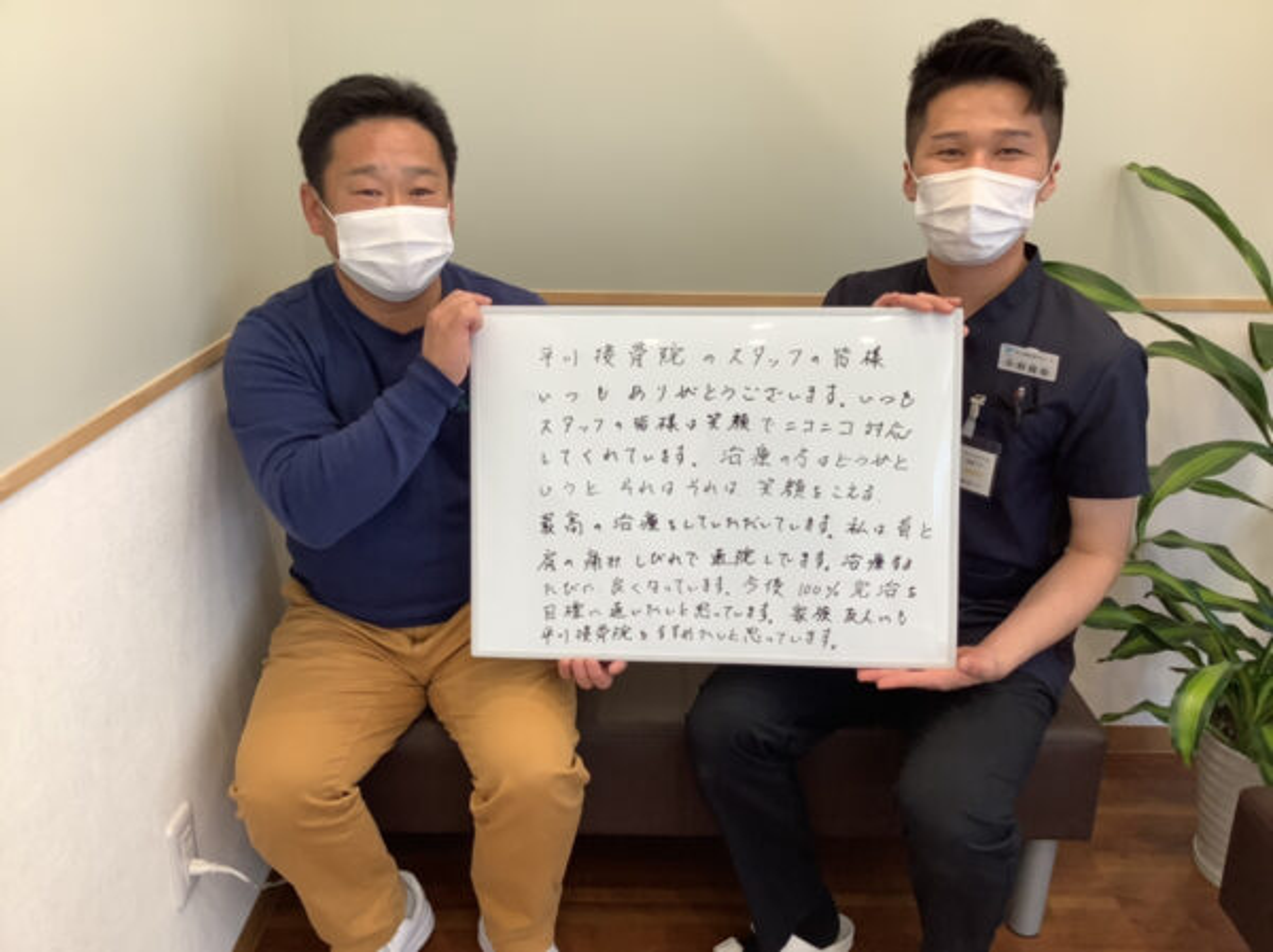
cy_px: 476
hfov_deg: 58.4
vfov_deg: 45.4
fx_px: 1139
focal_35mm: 31
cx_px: 636
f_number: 2.4
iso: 64
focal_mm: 3.3
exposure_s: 1/60
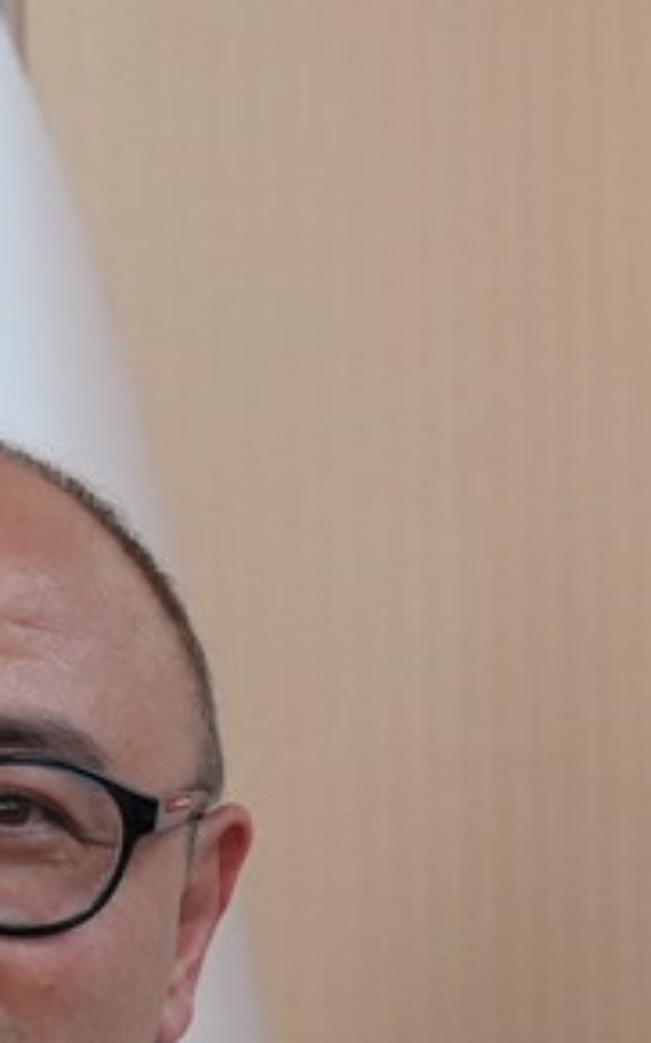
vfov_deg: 8.2
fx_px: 7104
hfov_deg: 5.2
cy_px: 1662
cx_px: -108
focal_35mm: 250
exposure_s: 1/160
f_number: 4
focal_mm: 44
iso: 640
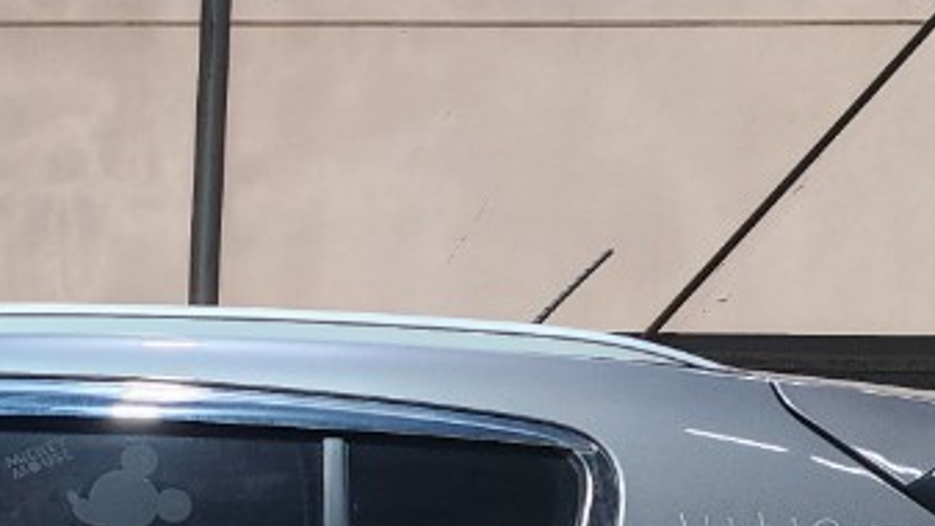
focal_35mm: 95
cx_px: -412
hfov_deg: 19.8
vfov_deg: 12.4
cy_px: 634
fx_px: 2355
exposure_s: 1/120
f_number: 1.8
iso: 160
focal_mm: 6.4
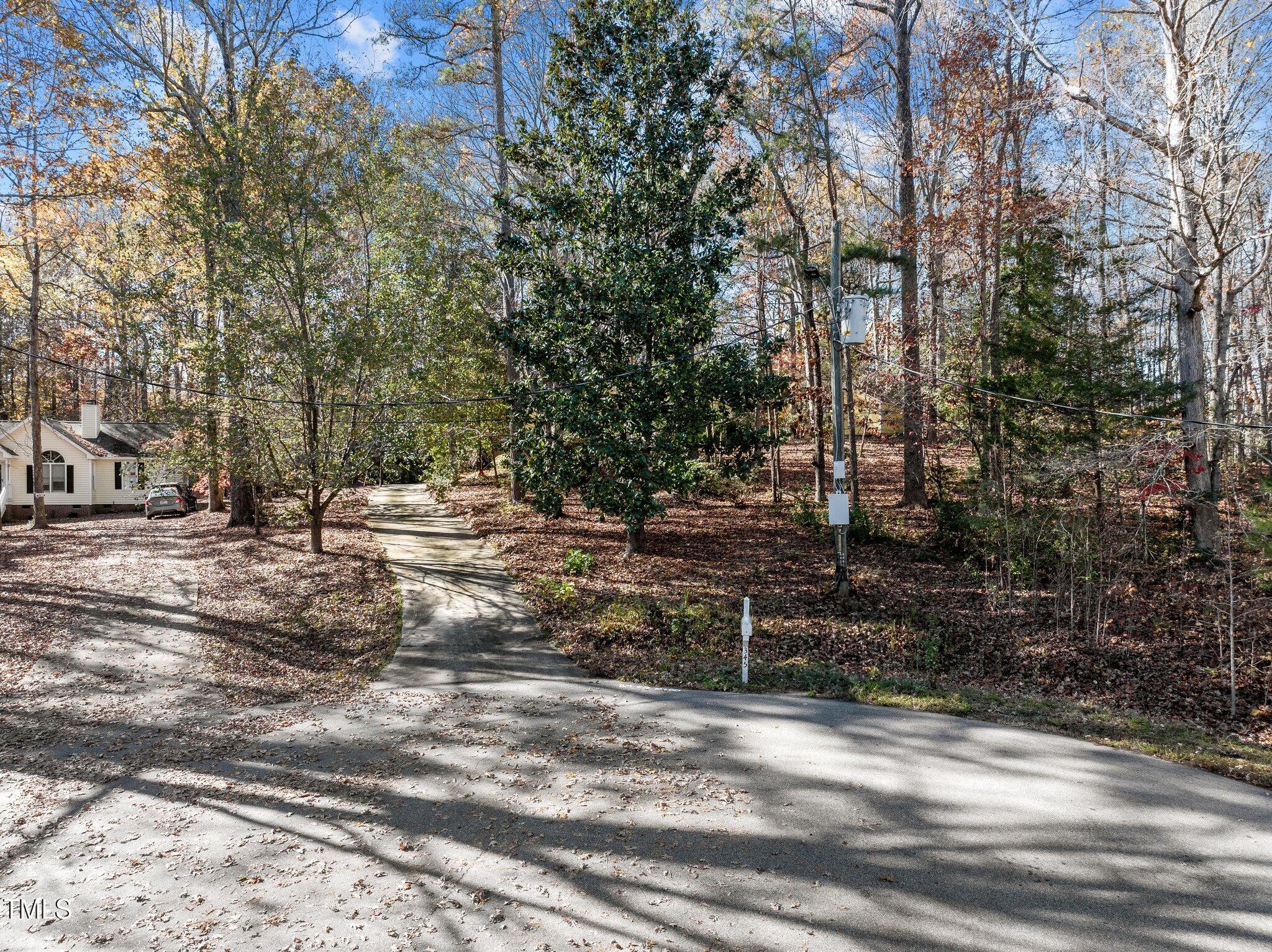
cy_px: 476
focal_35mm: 24
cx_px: 636
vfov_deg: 56.8
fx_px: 881
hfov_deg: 71.6
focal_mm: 12.29
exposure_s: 1/80
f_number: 2.8
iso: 150
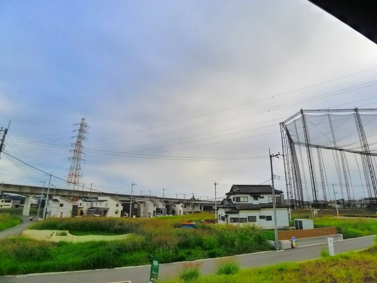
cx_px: 188
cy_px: 142
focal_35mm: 24
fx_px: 261
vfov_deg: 56.8
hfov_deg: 71.6
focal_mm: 5.1
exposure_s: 1/800
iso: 400
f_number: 4
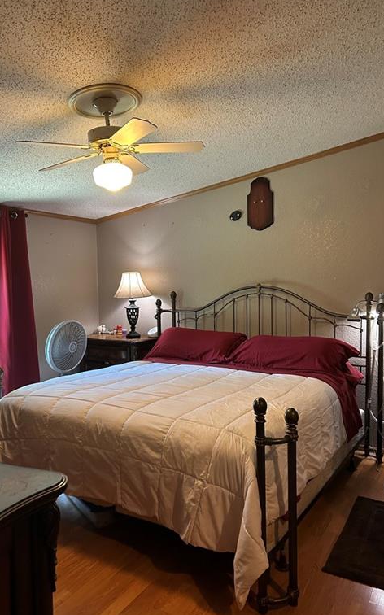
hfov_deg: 44.5
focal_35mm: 28
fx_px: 469
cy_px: 306
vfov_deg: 66.5
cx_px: 194
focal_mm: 5.7
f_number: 1.5
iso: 200
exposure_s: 1/60
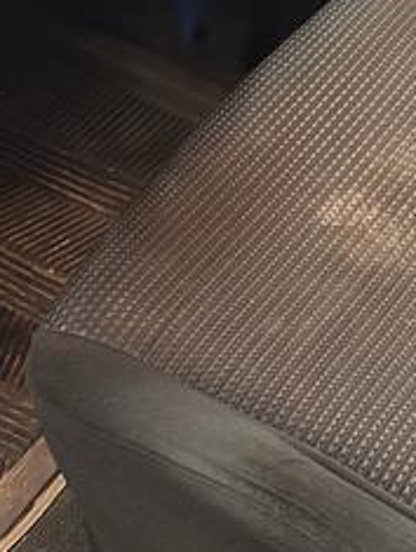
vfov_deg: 17.4
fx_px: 1694
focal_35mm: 106
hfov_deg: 13.8
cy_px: -171
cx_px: 404
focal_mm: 5.96
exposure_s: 1/30
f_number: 1.6
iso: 640
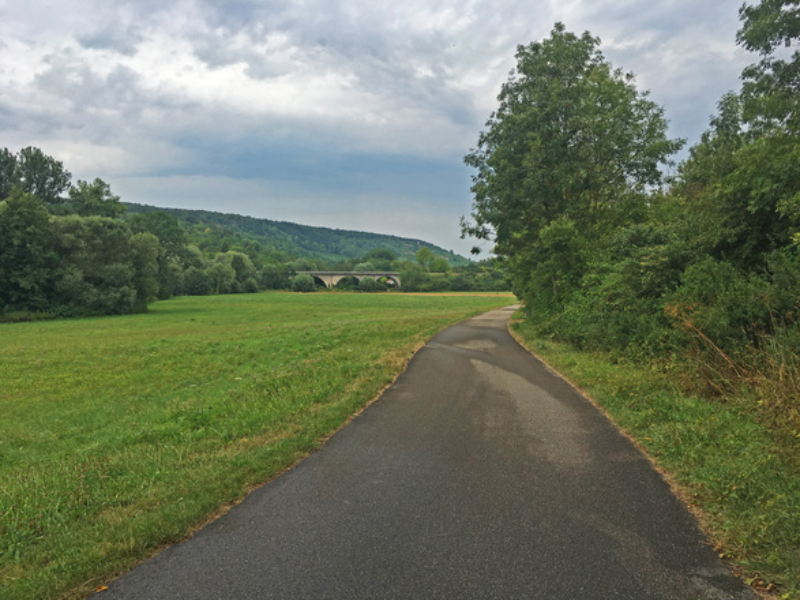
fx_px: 670
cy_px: 300
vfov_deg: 48.2
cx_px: 400
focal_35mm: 29
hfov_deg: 61.7
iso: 25
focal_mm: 4.15
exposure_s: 1/1374
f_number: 2.2
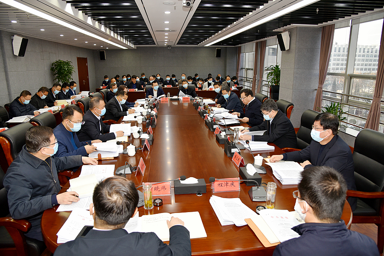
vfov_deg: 53.2
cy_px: 128
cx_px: 192
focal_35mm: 24
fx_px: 256
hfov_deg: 73.7
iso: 800
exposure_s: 1/100
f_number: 5
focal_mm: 24
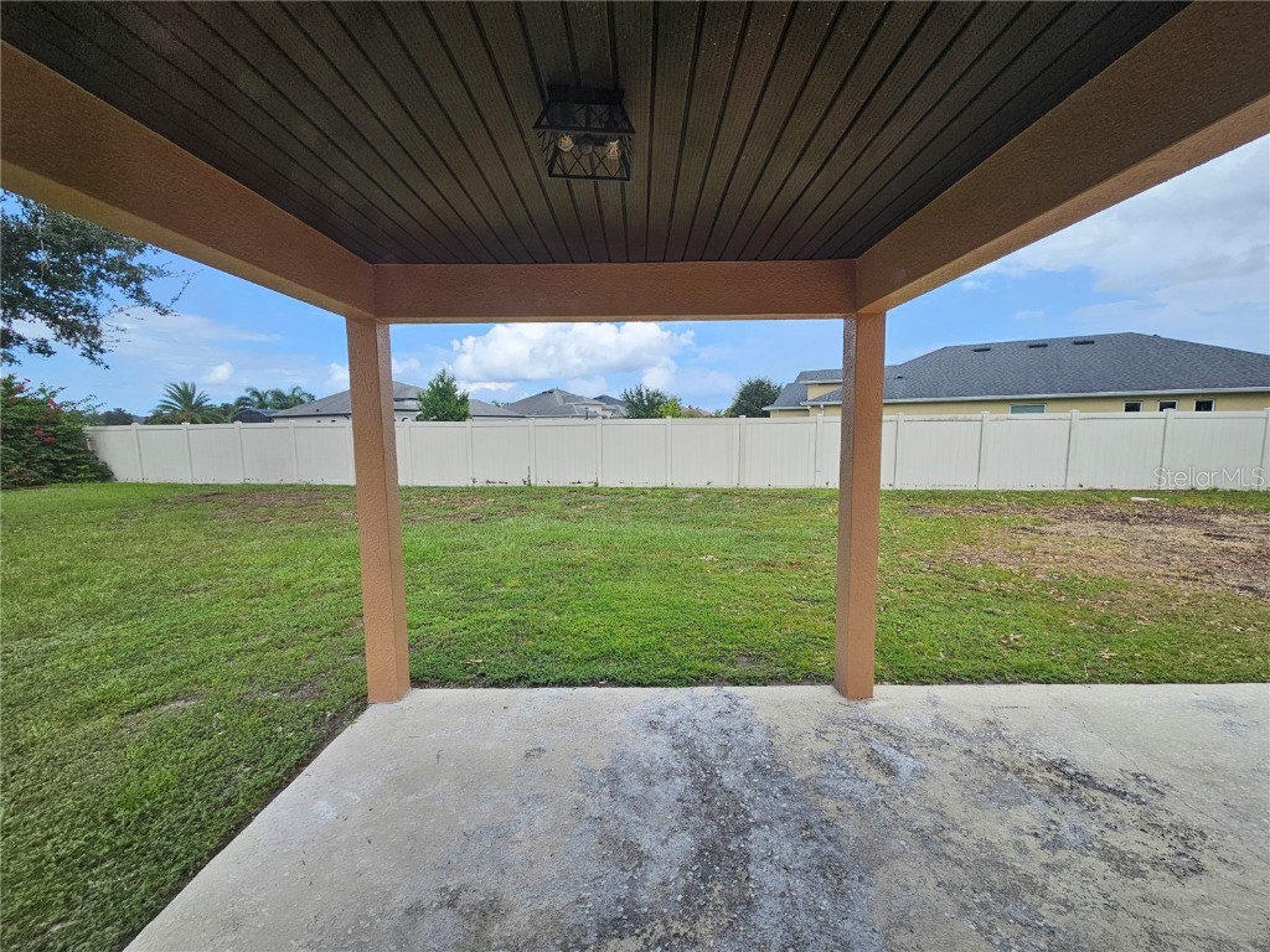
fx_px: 477
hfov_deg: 106.2
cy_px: 476
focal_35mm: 13
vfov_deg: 89.9
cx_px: 635
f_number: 2.2
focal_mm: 2.2
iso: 64
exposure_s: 1/825
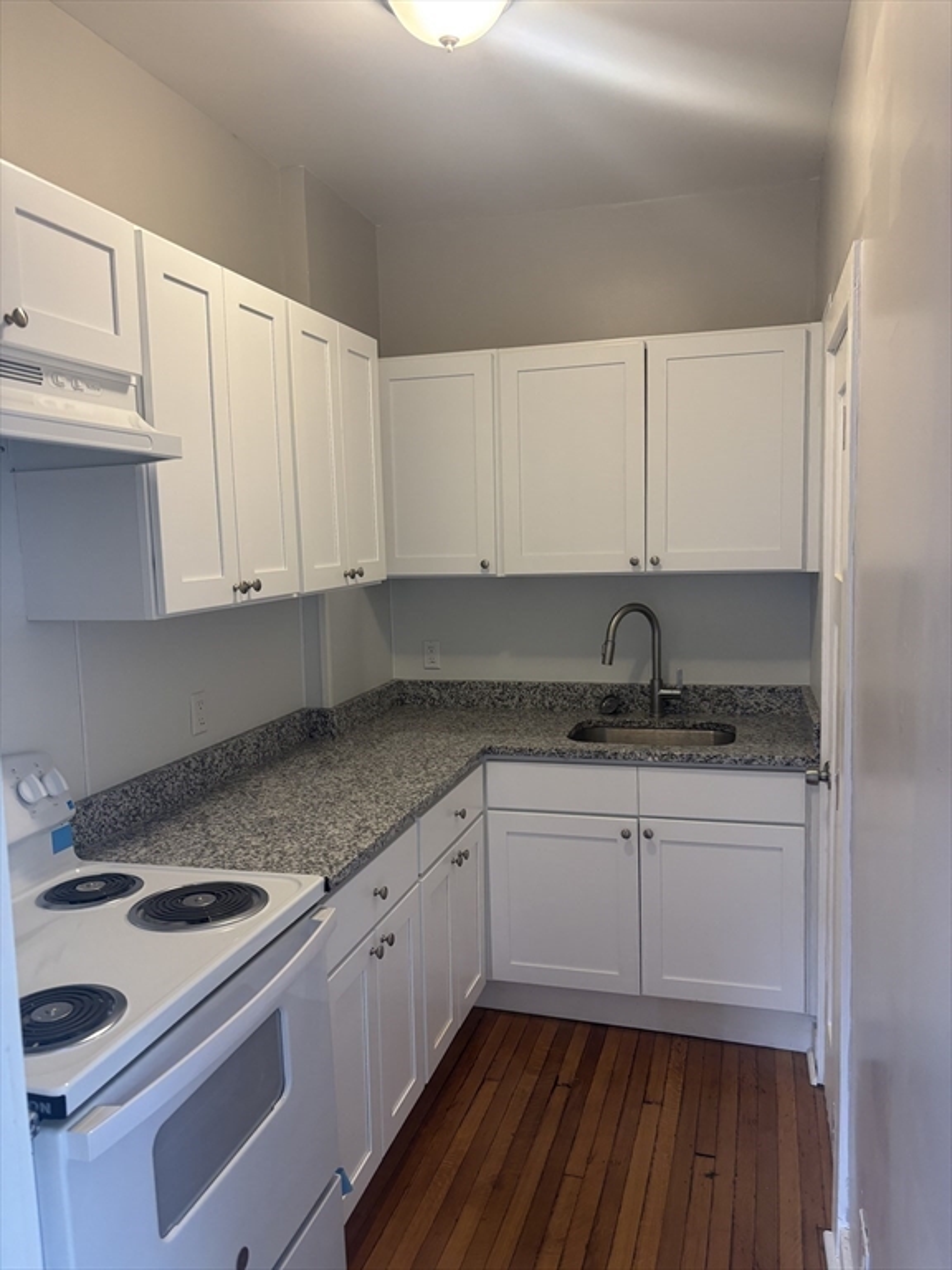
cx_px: 476
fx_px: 953
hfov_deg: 53.1
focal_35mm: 26
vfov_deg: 67.3
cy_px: 635
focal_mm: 5.96
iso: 200
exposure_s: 1/60
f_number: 1.6
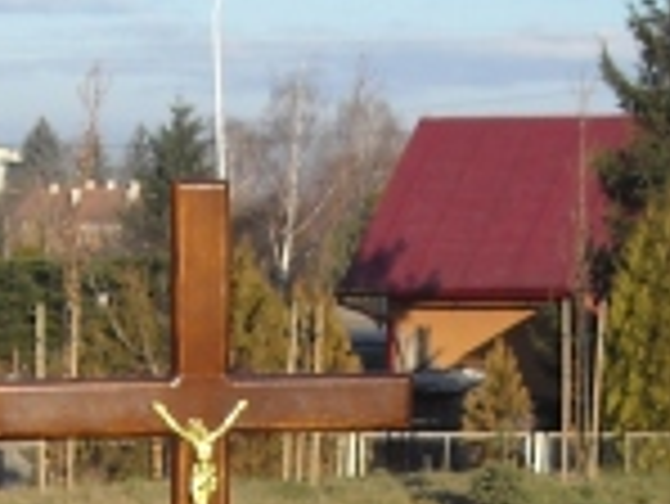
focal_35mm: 150
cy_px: 932
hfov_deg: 13.1
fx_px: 2906
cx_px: 225
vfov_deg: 9.4
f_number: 5.6
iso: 64
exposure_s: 1/209
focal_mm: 5.7
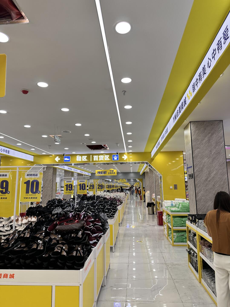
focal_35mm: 24
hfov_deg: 56.8
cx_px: 115
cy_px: 154
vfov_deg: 71.6
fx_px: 213
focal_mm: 6.86
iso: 80
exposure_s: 1/452
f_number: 1.78
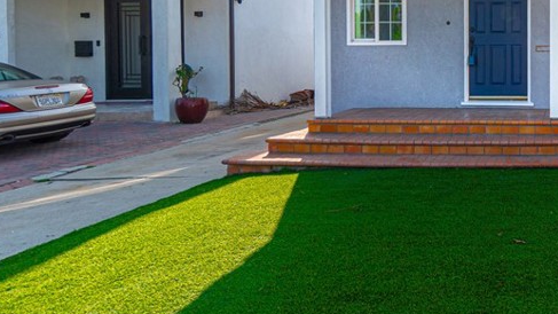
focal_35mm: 33
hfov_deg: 49.0
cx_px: 555
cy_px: 60
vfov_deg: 34.5
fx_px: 488
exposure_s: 1/250
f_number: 6.3
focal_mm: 10
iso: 100
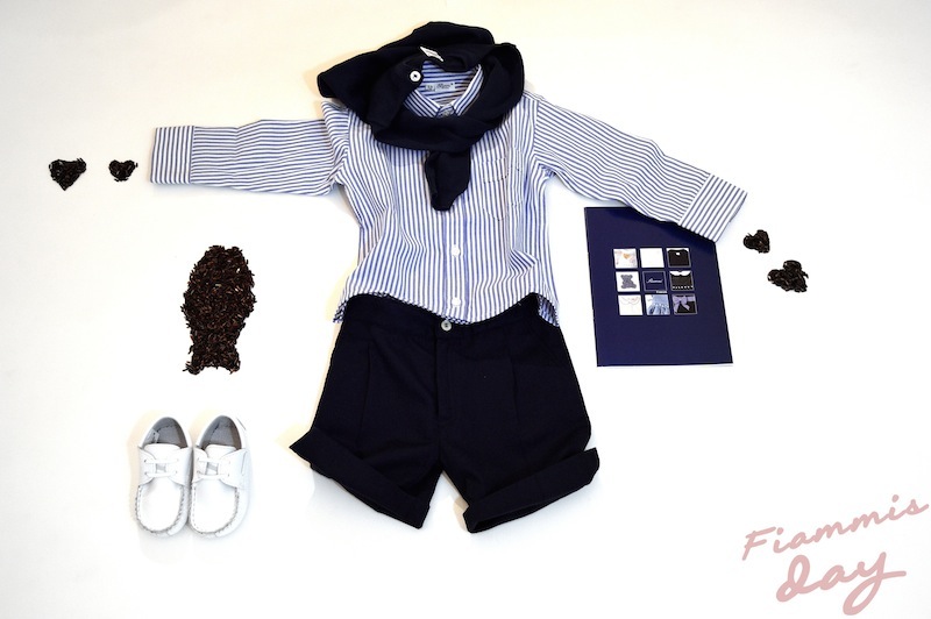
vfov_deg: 29.8
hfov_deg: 43.6
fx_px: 1163
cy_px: 310
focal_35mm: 45
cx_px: 466
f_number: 4.5
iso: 400
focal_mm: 30
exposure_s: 1/25
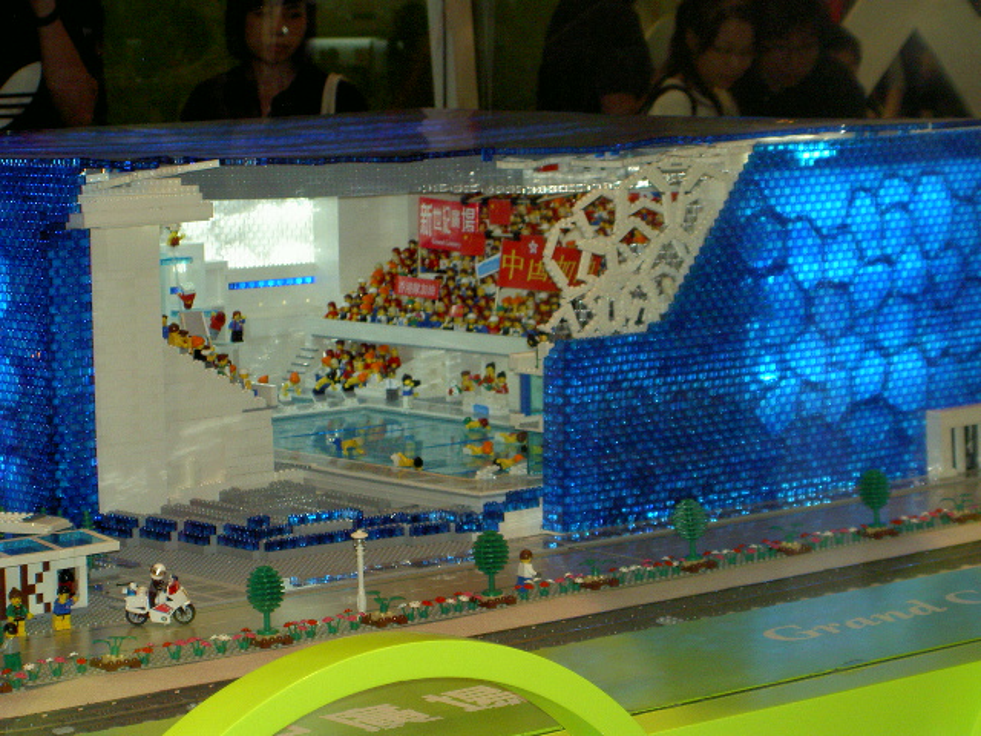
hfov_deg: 16.8
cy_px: 368
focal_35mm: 117
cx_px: 490
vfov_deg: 12.7
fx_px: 3316
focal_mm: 24
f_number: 4.9
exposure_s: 1/100
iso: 200
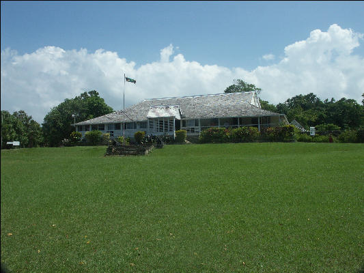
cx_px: 182
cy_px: 136
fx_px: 358
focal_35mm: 34
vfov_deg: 41.8
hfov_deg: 53.9
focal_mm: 8.8
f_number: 9
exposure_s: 1/500
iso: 100
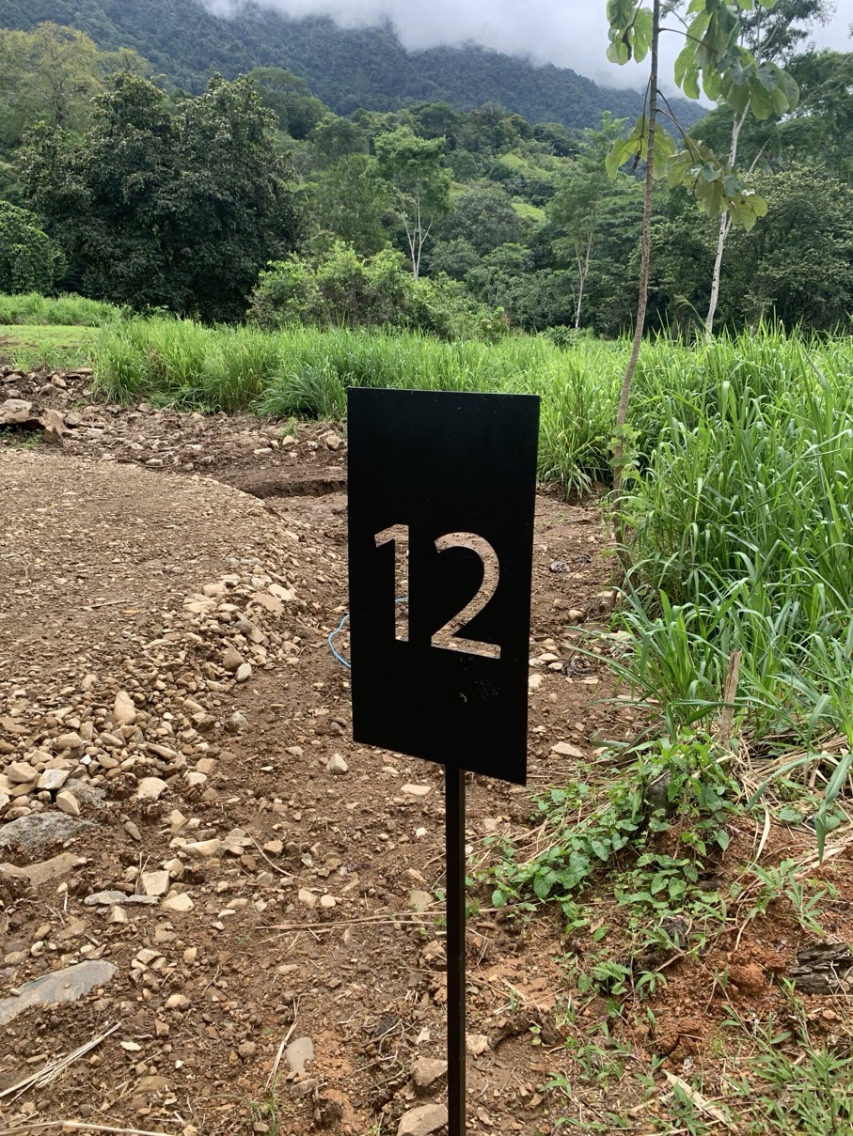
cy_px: 568
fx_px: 854
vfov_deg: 67.3
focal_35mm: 26
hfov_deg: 53.1
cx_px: 426
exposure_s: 1/771
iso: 25
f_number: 1.8
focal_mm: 4.25
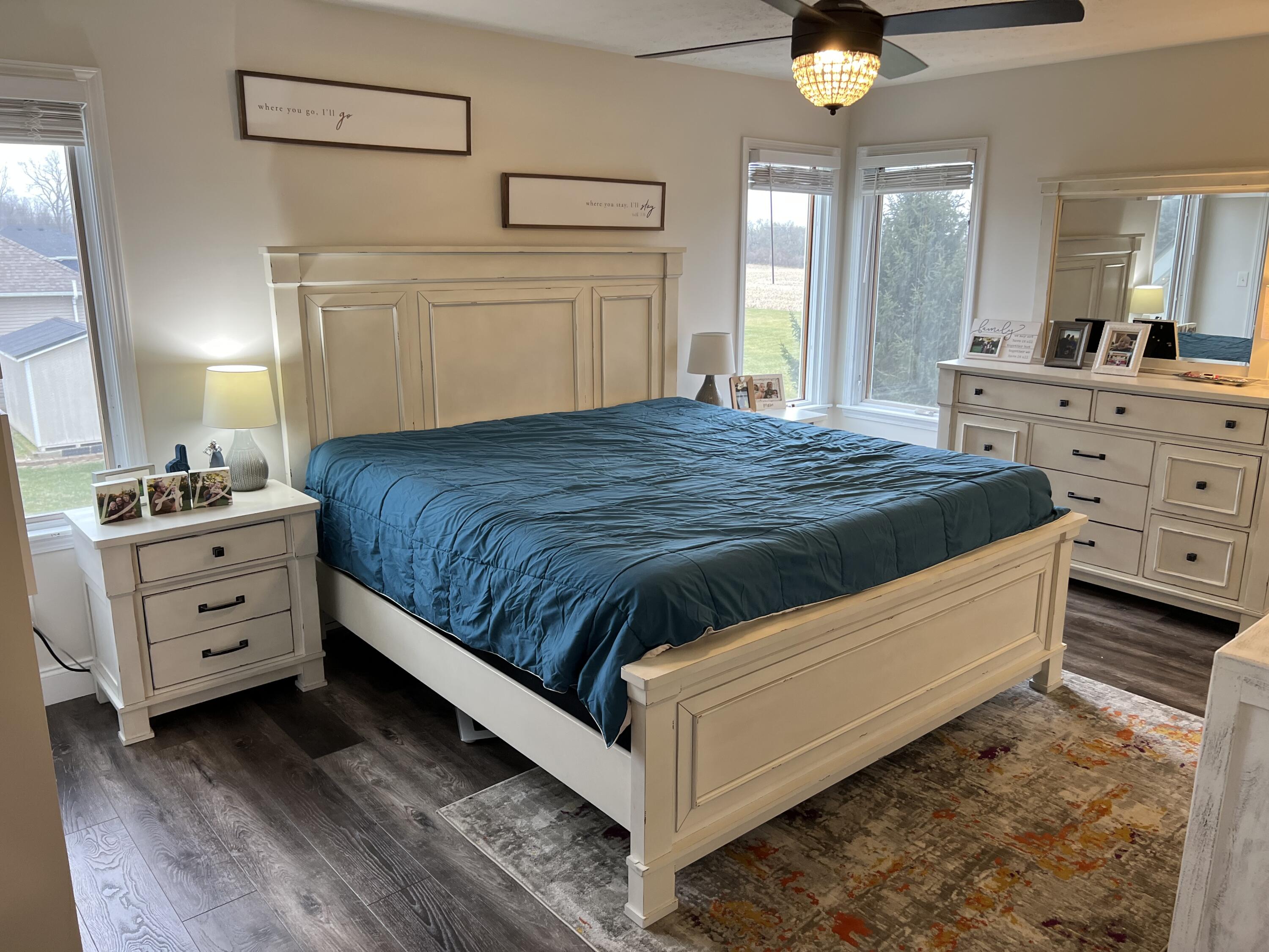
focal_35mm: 26
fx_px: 953
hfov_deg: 67.3
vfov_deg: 53.1
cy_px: 476
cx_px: 634
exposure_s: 1/120
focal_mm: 5.7
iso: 125
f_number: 1.5
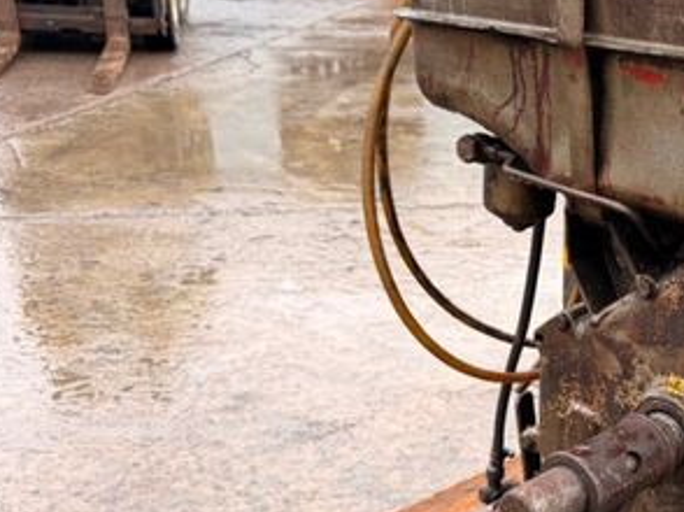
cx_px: 682
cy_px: 337
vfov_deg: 29.4
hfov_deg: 35.3
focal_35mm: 49
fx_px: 967
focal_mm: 6.76
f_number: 1.78
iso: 80
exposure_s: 1/517
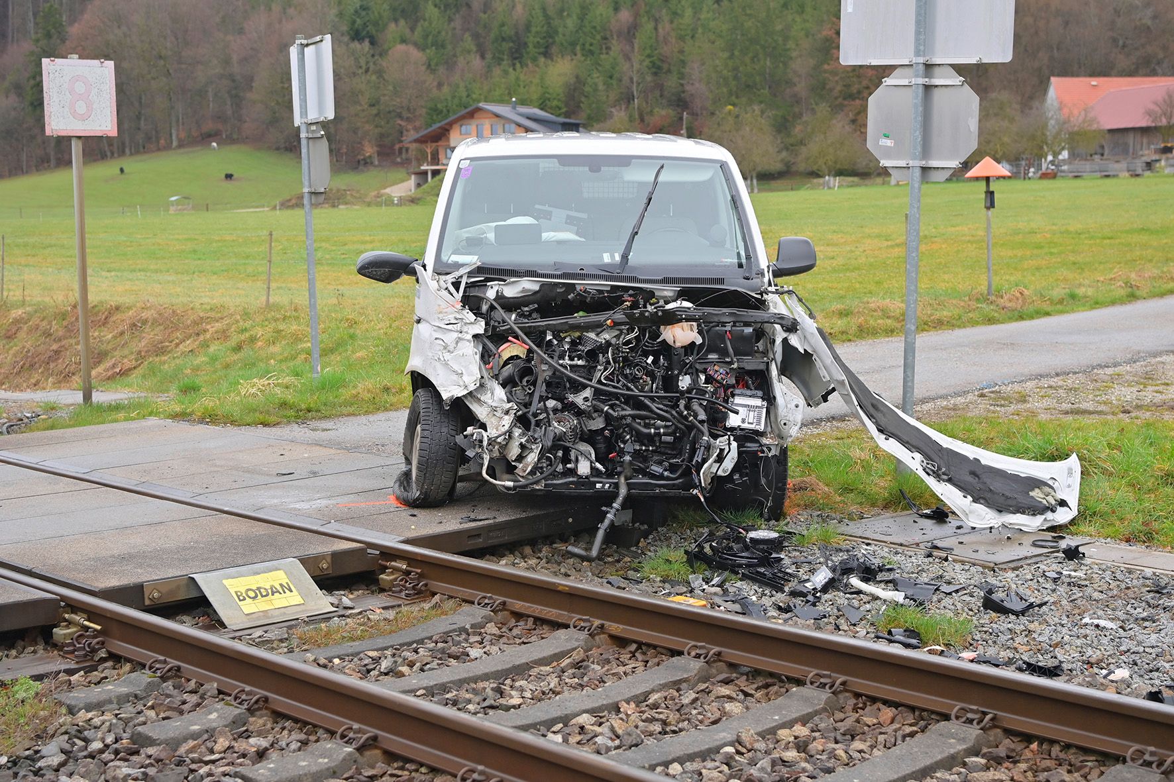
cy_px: 391
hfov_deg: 41.1
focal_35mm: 48
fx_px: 1565
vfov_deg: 28.1
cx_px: 587
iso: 200
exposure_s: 1/320
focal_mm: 48
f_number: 4
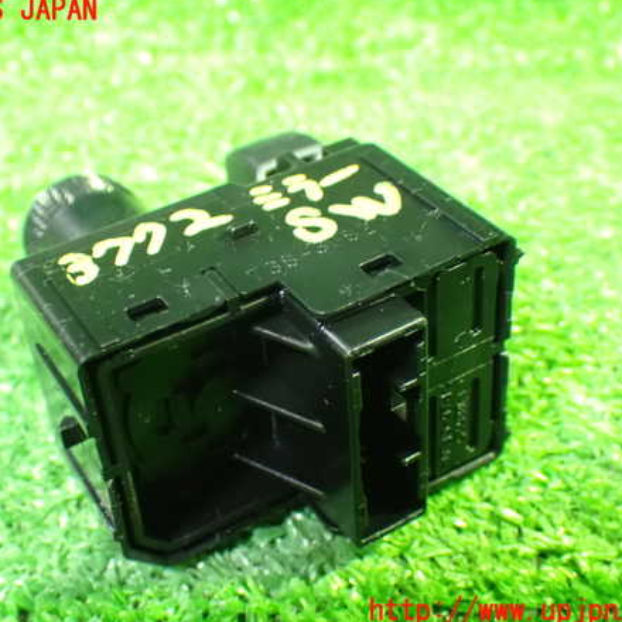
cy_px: 311
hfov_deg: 32.1
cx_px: 264
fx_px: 1077
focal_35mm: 53
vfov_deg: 32.2
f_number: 2.9
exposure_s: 1/13
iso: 1600
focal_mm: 7.84
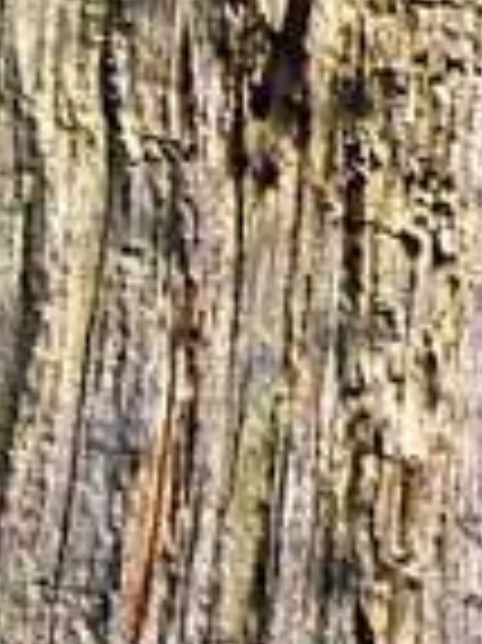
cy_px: 732
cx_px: -1716
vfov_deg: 1.4
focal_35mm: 1447
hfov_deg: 1.0
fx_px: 26905
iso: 400
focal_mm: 140
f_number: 5.6
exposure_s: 1/500
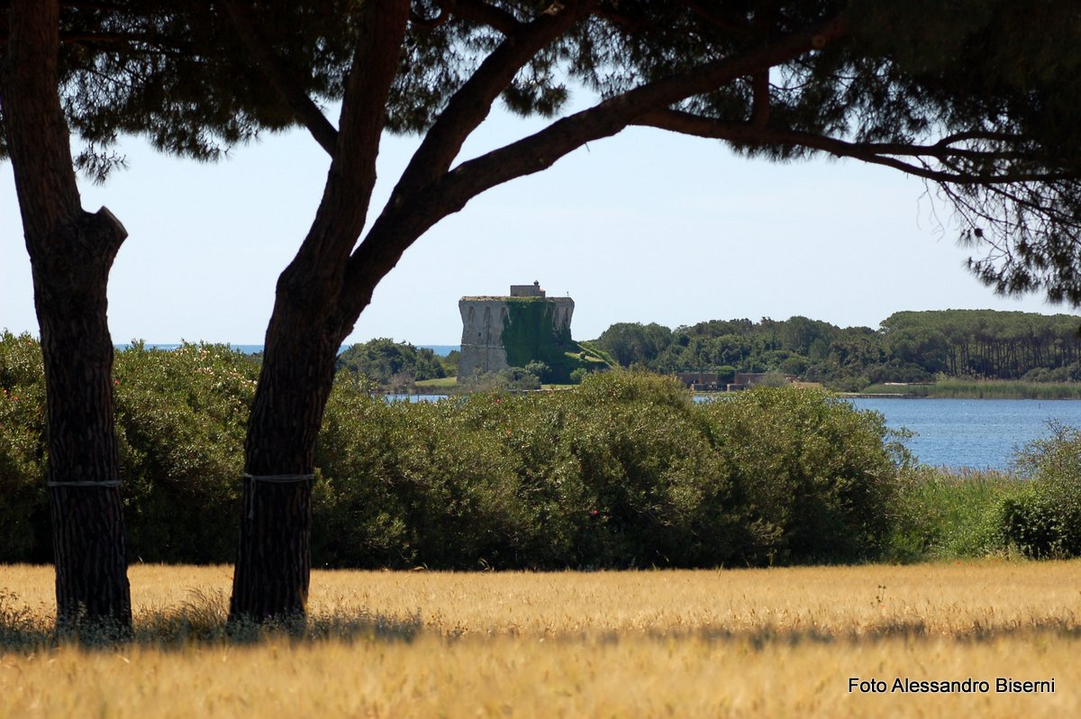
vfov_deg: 7.9
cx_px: 540
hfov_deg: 11.8
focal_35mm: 174
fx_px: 5220
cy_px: 360
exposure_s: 1/1000
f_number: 5.6
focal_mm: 116
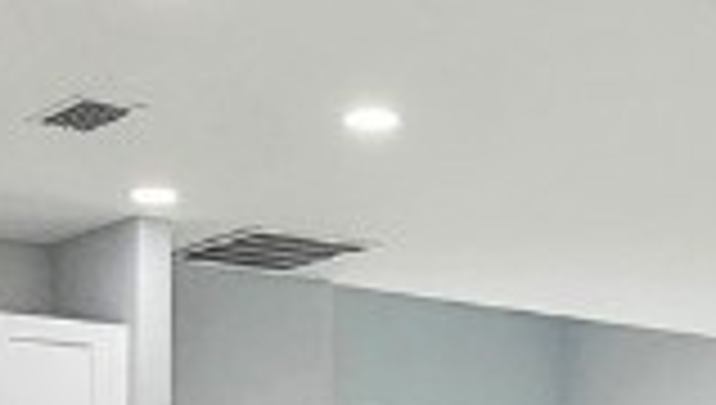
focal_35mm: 91
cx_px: 549
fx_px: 1730
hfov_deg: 23.1
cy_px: 720
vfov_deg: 12.3
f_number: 2.2
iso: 100
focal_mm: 2.2
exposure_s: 1/120
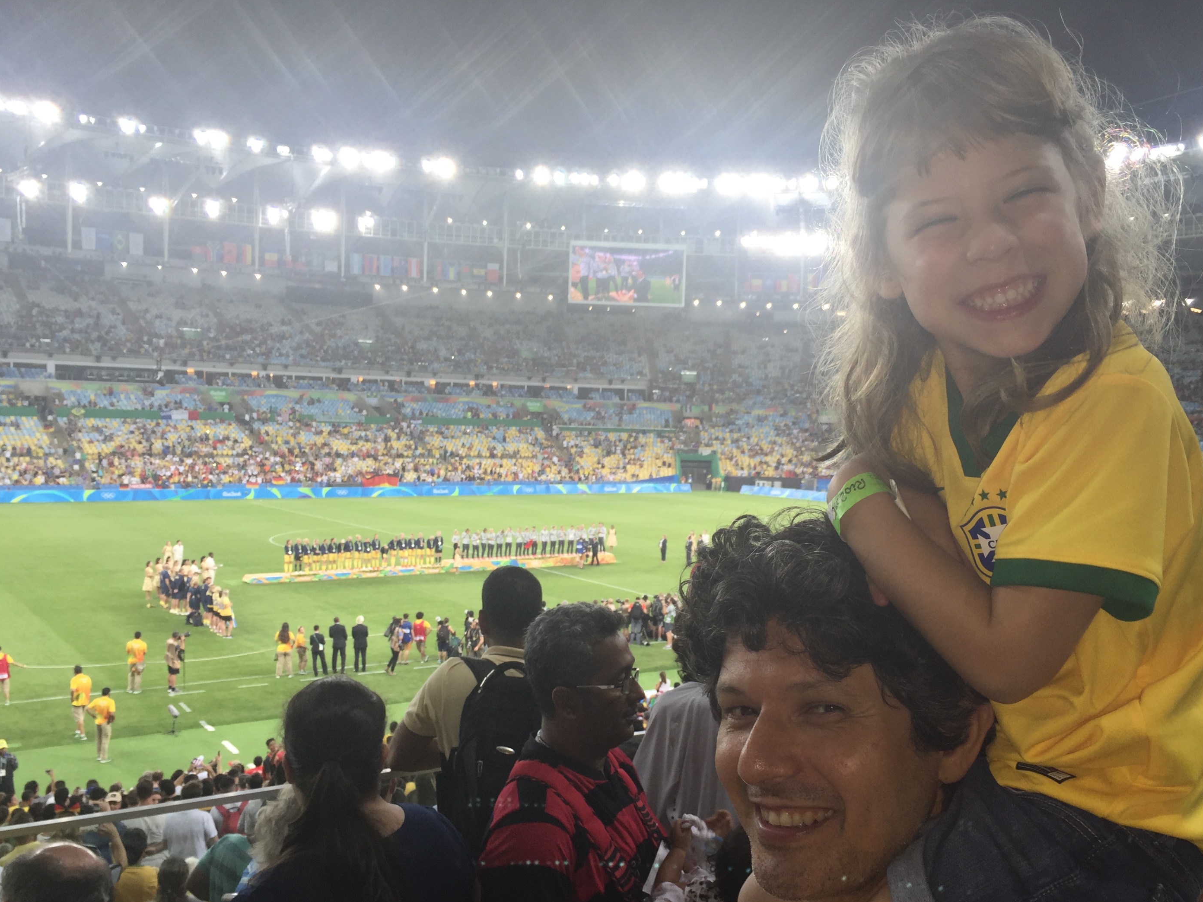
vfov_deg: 41.7
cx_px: 648
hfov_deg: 53.9
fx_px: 1182
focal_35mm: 34
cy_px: 517
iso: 32
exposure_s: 1/52
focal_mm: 4.15
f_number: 2.2
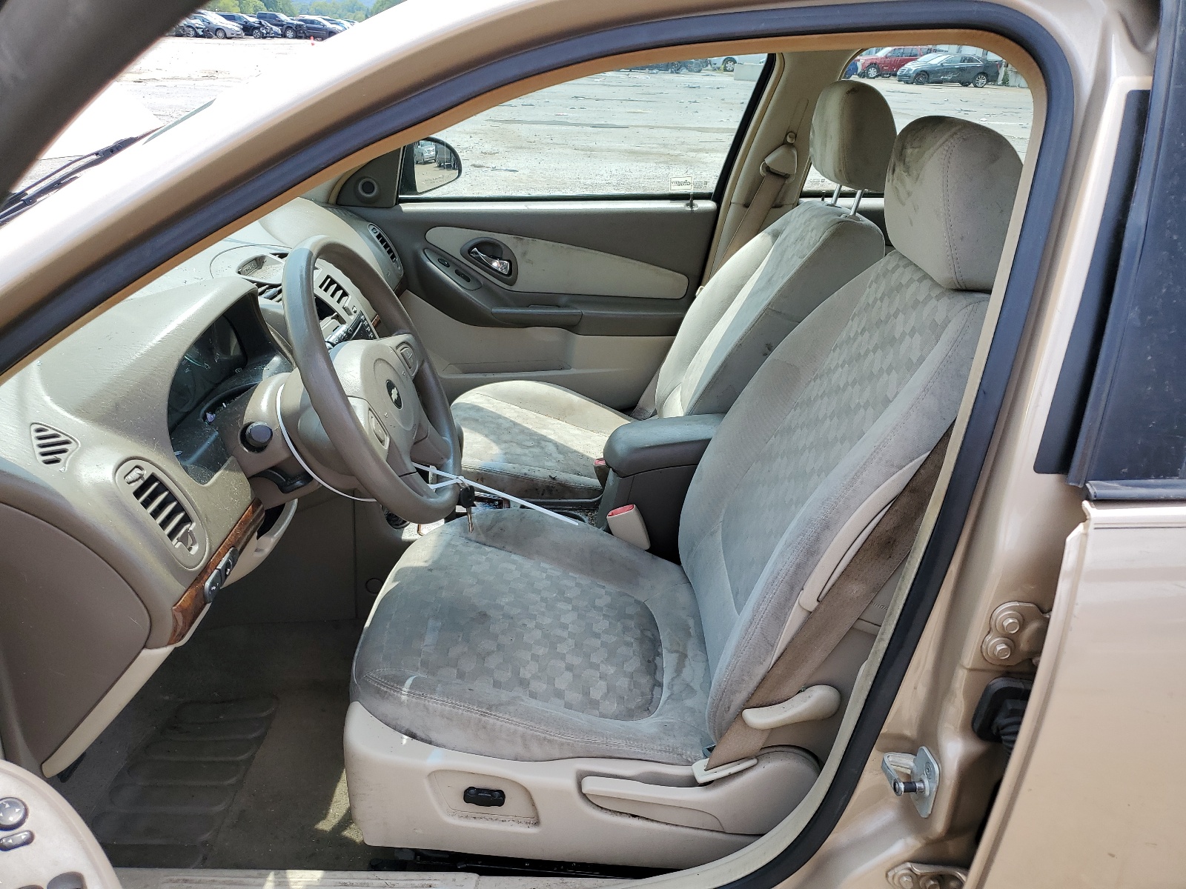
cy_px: 444
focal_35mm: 26
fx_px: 891
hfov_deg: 67.3
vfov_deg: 53.1
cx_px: 593
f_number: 1.5
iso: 50
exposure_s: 1/1111
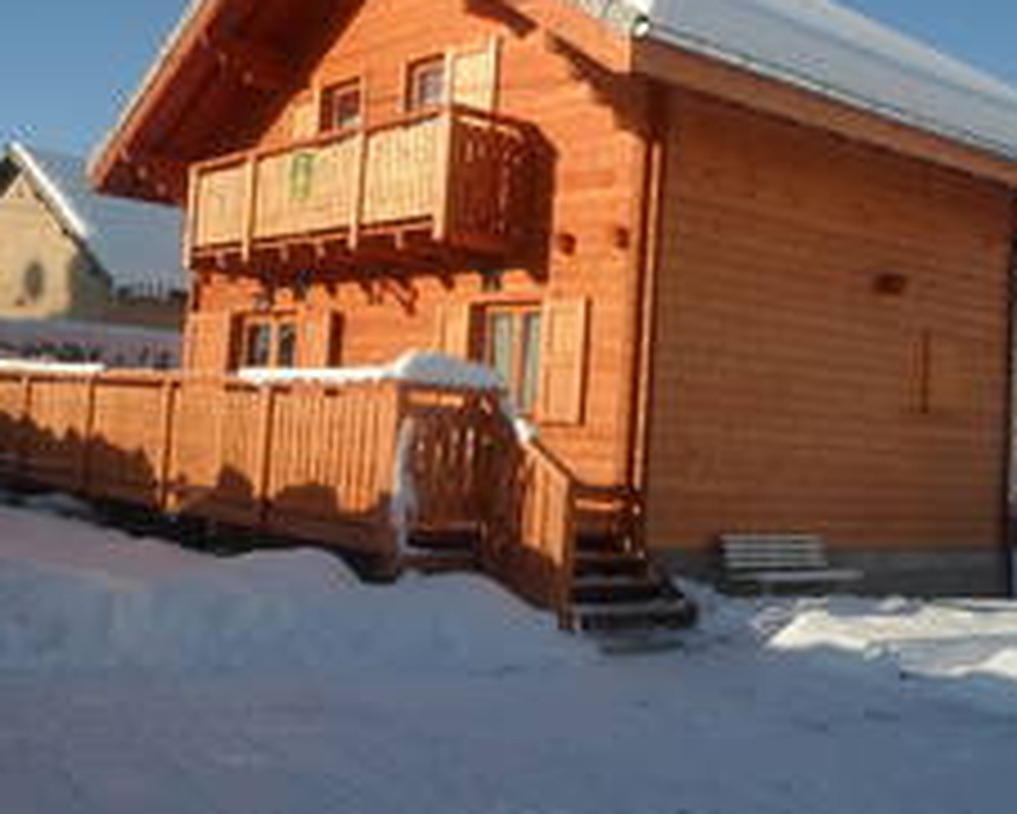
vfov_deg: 35.5
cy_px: 301
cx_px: 486
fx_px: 1265
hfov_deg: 43.8
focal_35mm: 42
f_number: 9.5
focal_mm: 4.9
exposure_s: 1/180
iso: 80
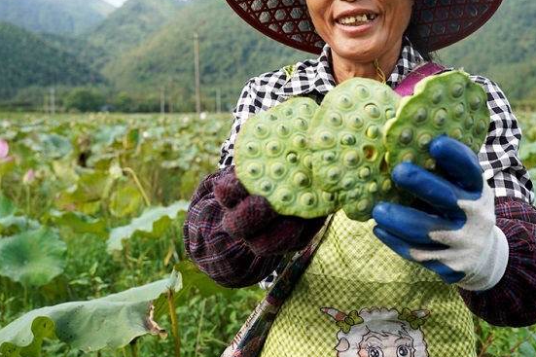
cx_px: 324
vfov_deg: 29.7
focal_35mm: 45
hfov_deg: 43.4
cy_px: 129
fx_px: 670
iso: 100
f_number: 5.6
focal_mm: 31
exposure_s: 1/200
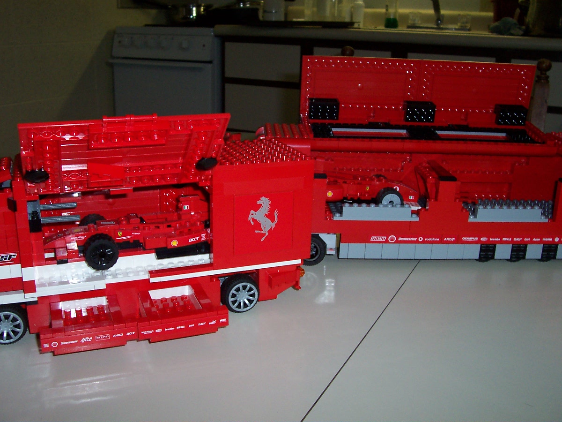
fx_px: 601
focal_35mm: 37
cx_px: 281
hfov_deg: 50.1
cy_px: 211
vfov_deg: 38.7
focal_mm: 5.6
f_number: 2.8
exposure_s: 1/60
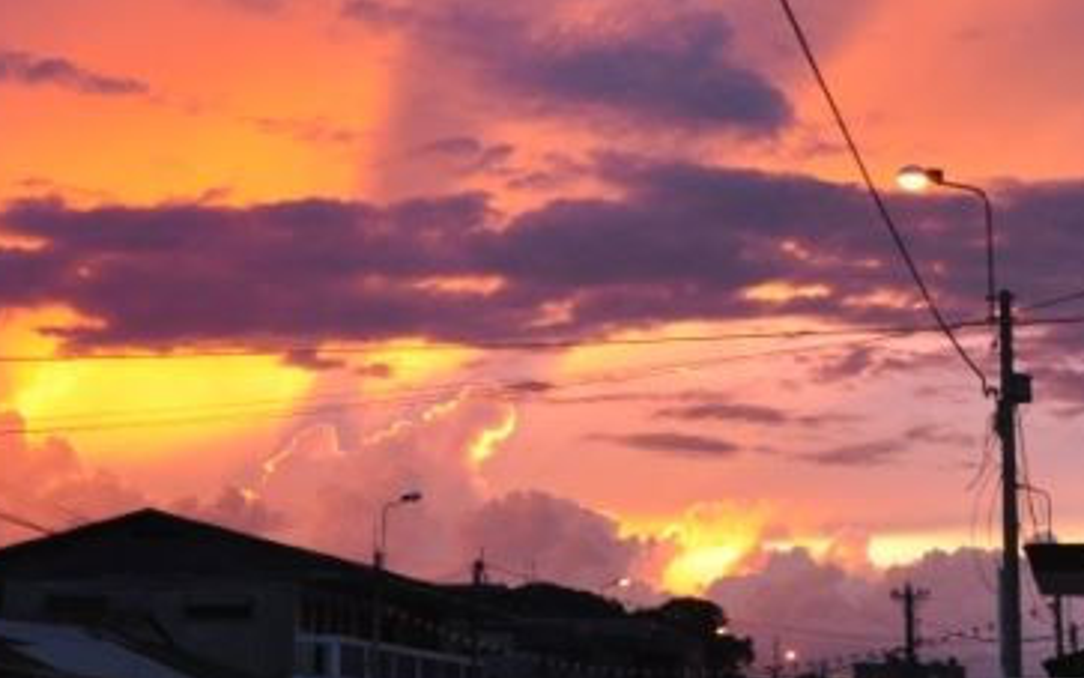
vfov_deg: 15.5
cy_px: 291
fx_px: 2486
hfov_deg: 24.4
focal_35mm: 84
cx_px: 293
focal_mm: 25
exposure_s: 1/20
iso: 800
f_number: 4
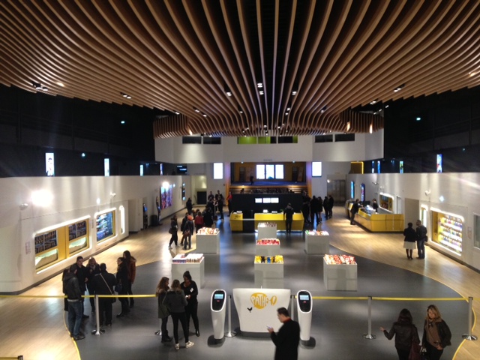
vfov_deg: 40.7
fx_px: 485
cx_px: 240
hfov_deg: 52.6
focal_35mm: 35
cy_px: 180
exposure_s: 1/20
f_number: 2.4
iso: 200
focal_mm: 4.28
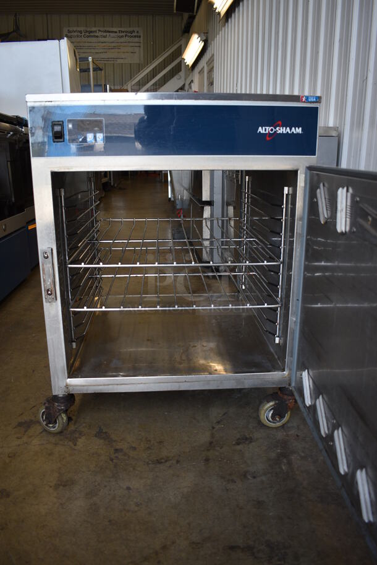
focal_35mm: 27
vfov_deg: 67.3
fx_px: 423
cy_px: 282
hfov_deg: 48.0
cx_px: 188
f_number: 3.5
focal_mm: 18
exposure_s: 1/250
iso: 400
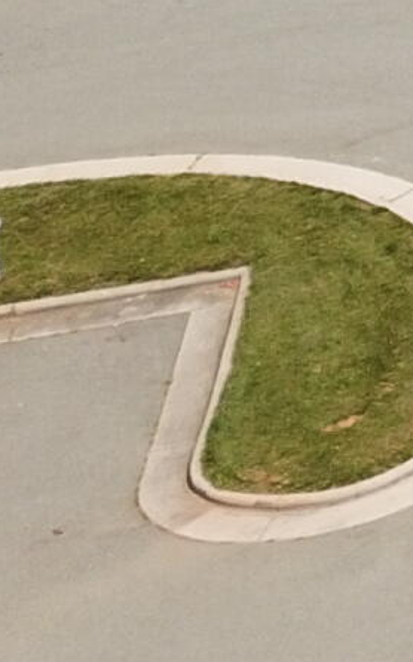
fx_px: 3351
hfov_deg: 5.3
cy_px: -649
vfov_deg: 10.4
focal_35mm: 186
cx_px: 2104
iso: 100
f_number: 2.2
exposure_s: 1/1295
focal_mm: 4.73
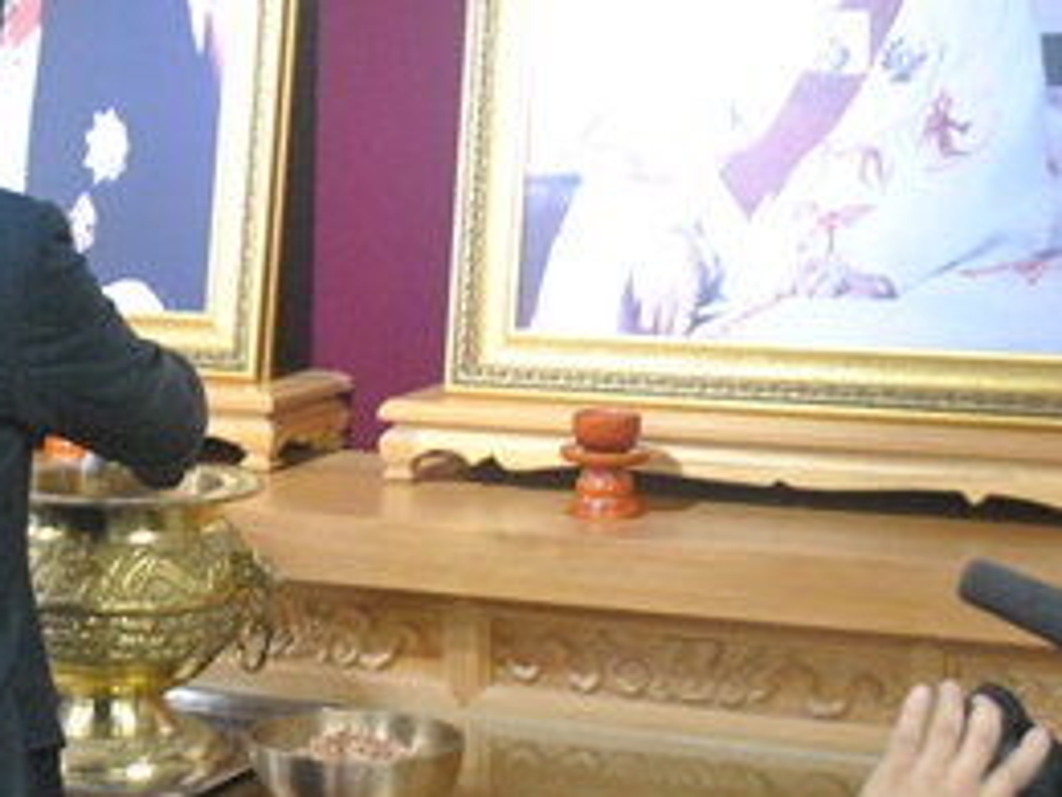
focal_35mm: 100
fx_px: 3068
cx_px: 143
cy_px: 298
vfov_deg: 14.8
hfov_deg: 19.3
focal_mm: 30
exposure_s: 1/80
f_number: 4.5
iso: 1600
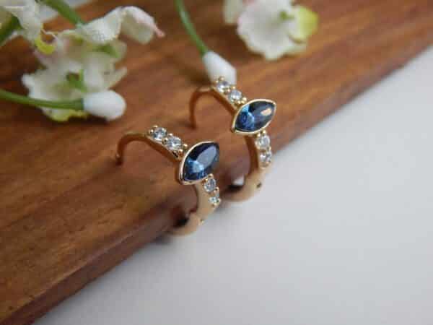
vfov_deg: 24.0
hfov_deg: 31.7
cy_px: 162
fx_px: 763
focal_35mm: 61
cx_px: 216
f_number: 4
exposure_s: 1/25
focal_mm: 10.9
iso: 400
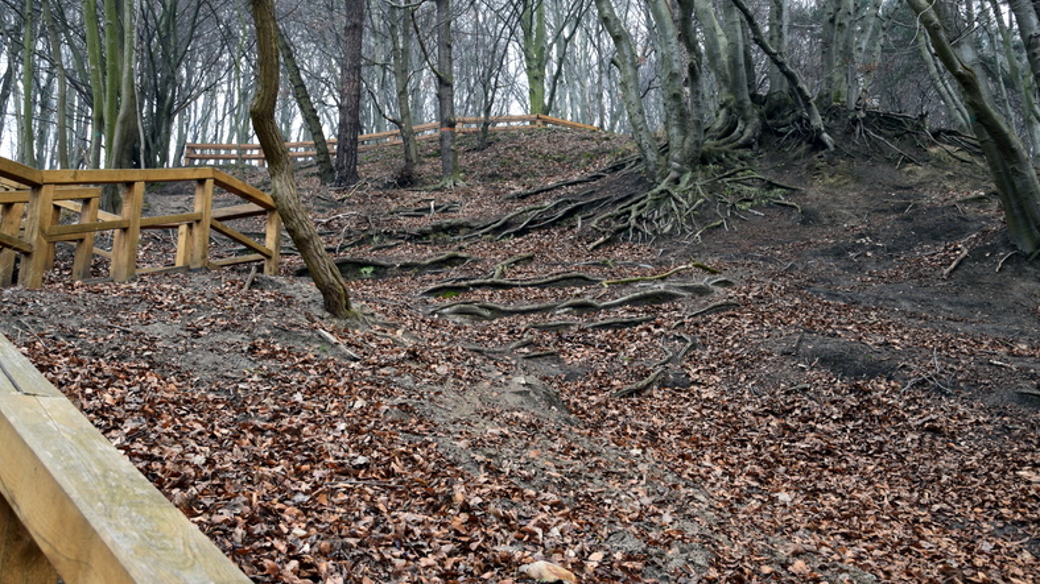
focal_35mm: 34
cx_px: 516
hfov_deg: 58.7
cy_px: 248
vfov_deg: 35.0
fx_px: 925
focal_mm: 21
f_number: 7.1
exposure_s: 1/30
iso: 400
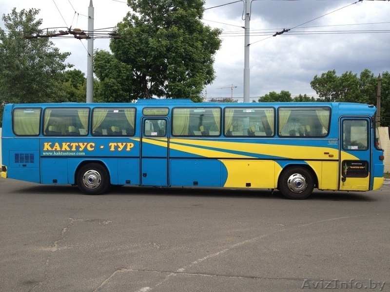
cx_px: 195
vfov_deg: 40.7
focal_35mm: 35
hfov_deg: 52.6
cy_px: 146
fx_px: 394
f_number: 2.4
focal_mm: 4.28
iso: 80
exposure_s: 1/1042
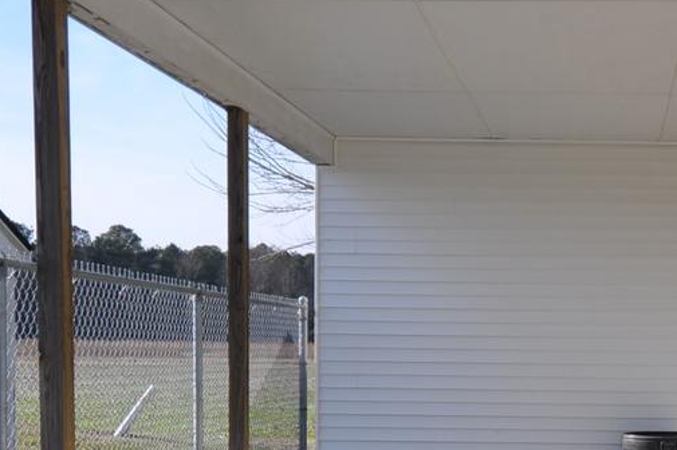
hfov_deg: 24.8
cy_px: 453
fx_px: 1485
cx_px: 627
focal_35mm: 79
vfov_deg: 16.9
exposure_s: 1/320
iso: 200
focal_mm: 13
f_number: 9
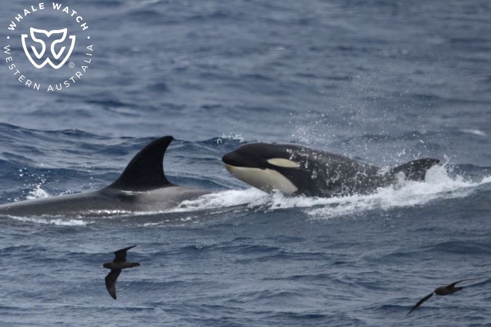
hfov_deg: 4.1
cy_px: 164
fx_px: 6818
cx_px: 246
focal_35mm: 500
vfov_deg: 2.7
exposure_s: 1/8000
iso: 1000
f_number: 6.3
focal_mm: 500
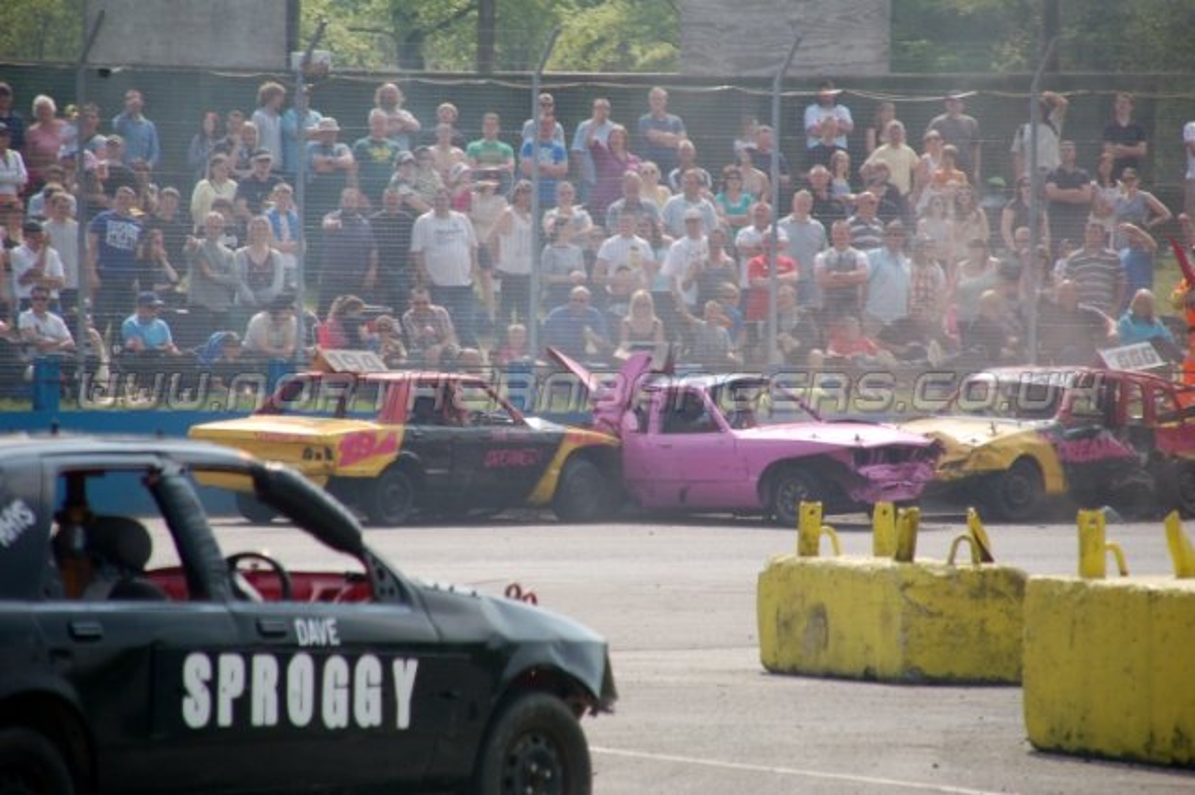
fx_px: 9953
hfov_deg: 6.9
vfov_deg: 4.6
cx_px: 598
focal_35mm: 300
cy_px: 398
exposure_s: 1/1000
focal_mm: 200
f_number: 6.3
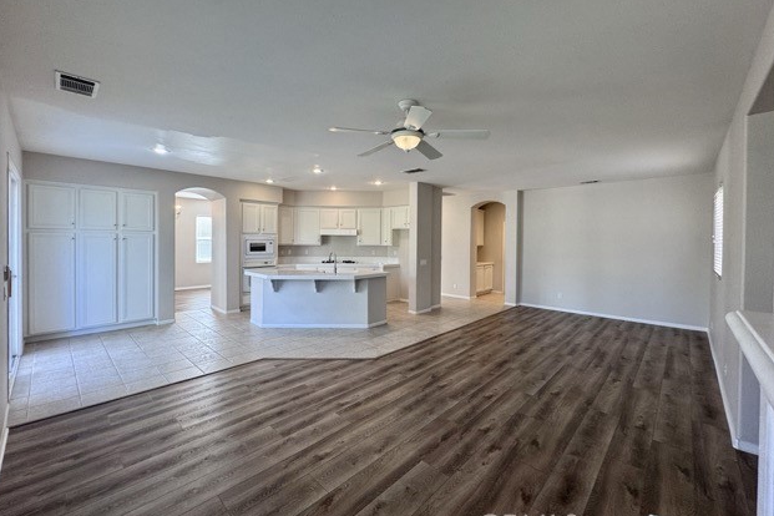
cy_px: 244
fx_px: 322
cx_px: 384
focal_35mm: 15
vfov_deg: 77.3
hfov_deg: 100.4
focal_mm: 2.22
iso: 160
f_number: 2.2
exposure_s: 1/120
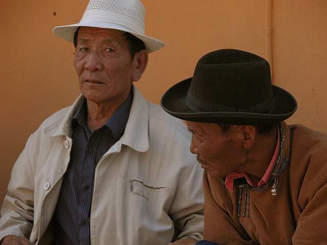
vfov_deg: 8.4
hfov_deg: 11.2
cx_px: 164
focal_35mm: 176
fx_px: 1663
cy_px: 122
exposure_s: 1/1000
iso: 200
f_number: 4
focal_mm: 44.7
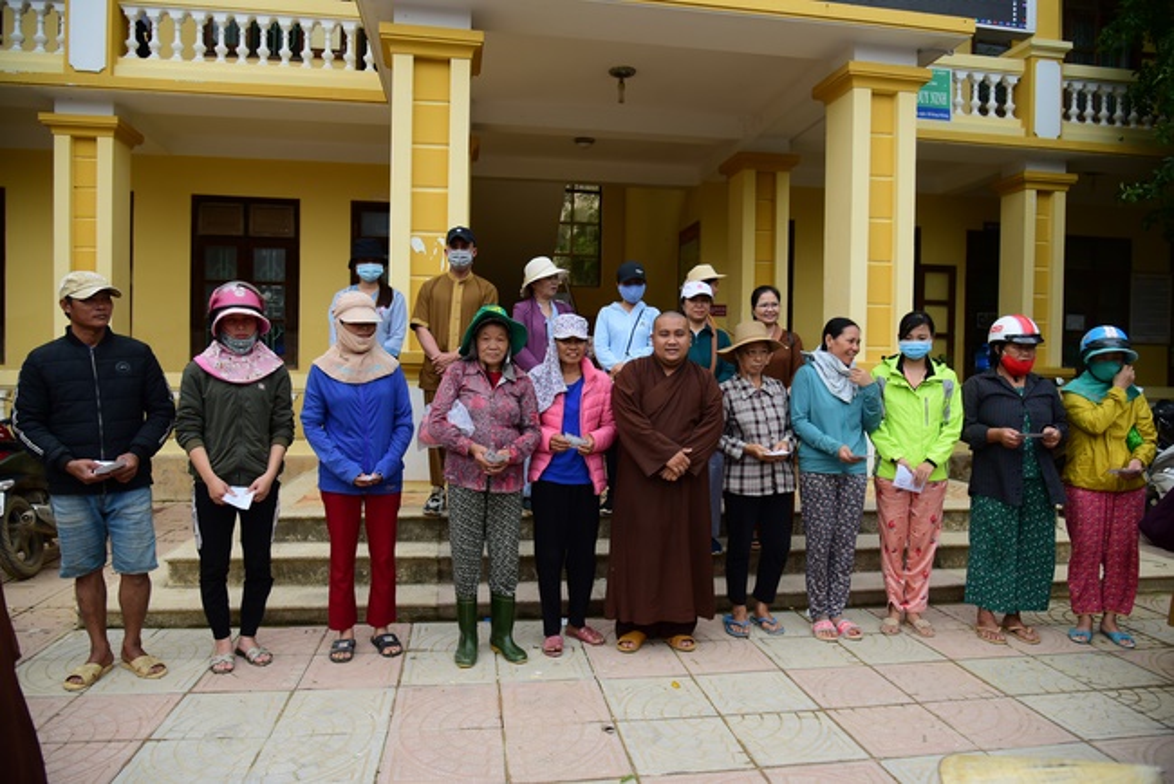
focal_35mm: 24
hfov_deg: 73.7
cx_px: 587
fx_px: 783
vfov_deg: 53.2
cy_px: 392
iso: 500
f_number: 4
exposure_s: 1/2000
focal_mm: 24
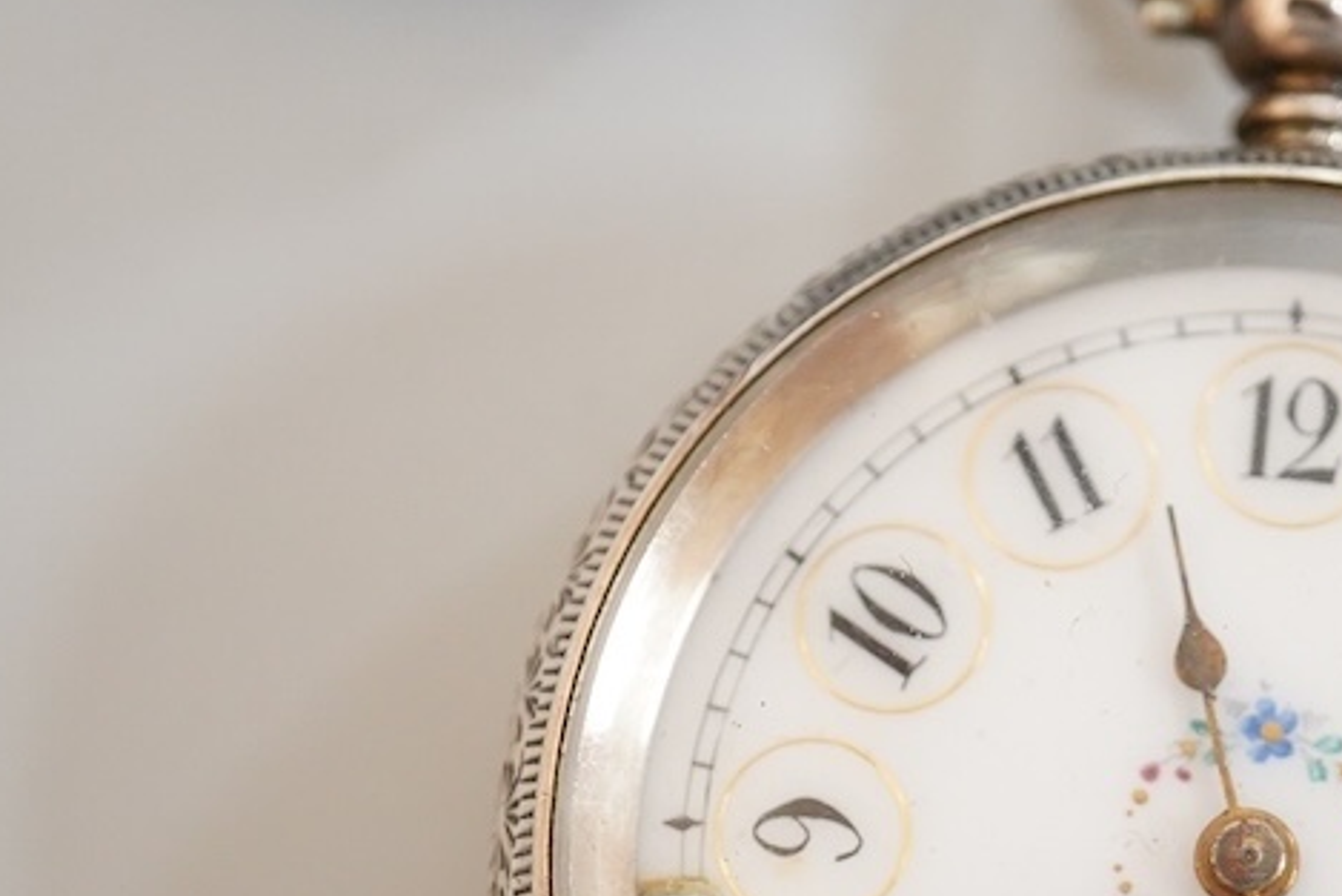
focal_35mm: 108
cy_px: 698
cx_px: 1066
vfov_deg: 12.6
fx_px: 4027
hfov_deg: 18.7
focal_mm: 30
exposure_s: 1/125
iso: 2500
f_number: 5
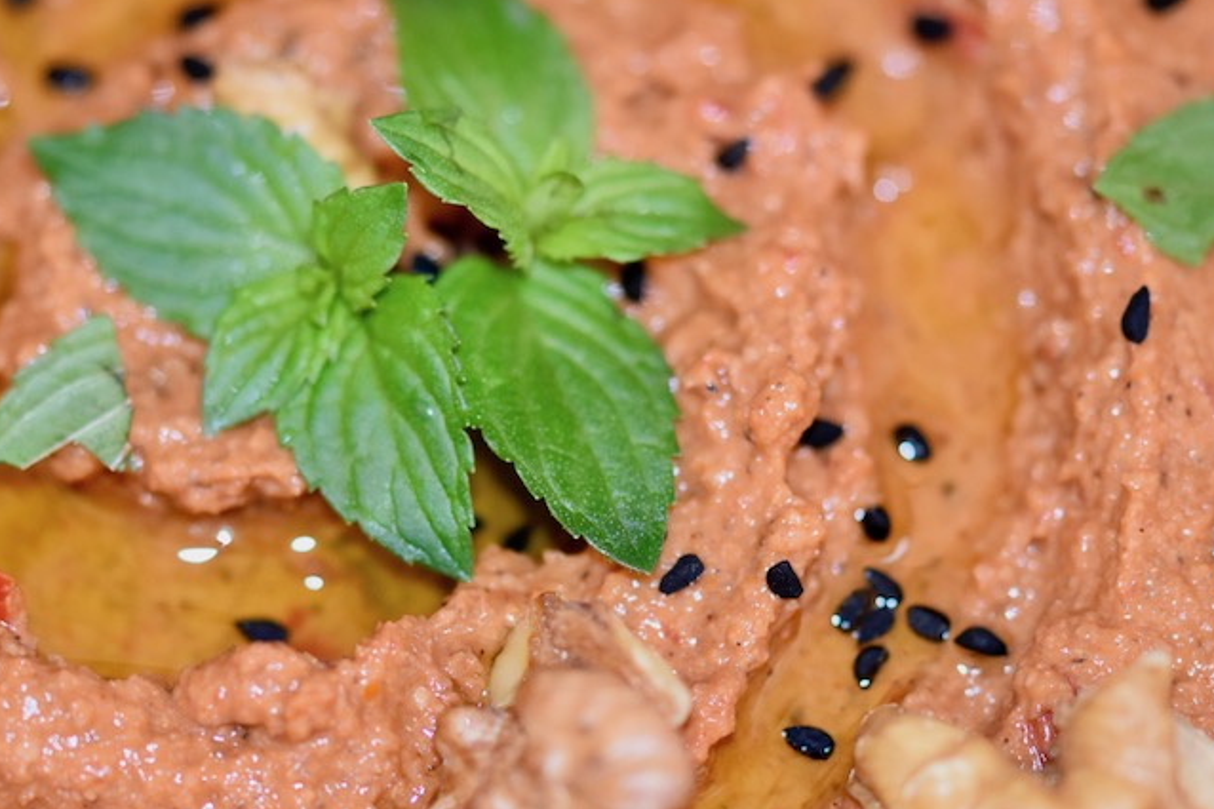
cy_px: 380
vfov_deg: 5.4
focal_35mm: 253
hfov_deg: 8.1
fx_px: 8522
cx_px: 538
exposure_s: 1/60
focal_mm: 105
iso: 1100
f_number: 3.5
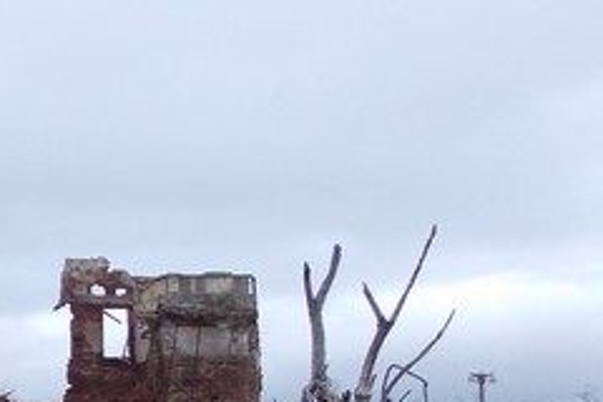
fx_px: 1558
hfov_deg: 20.3
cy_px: 495
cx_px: -156
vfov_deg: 14.2
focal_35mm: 93
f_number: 2.7
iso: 80
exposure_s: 1/400
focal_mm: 4
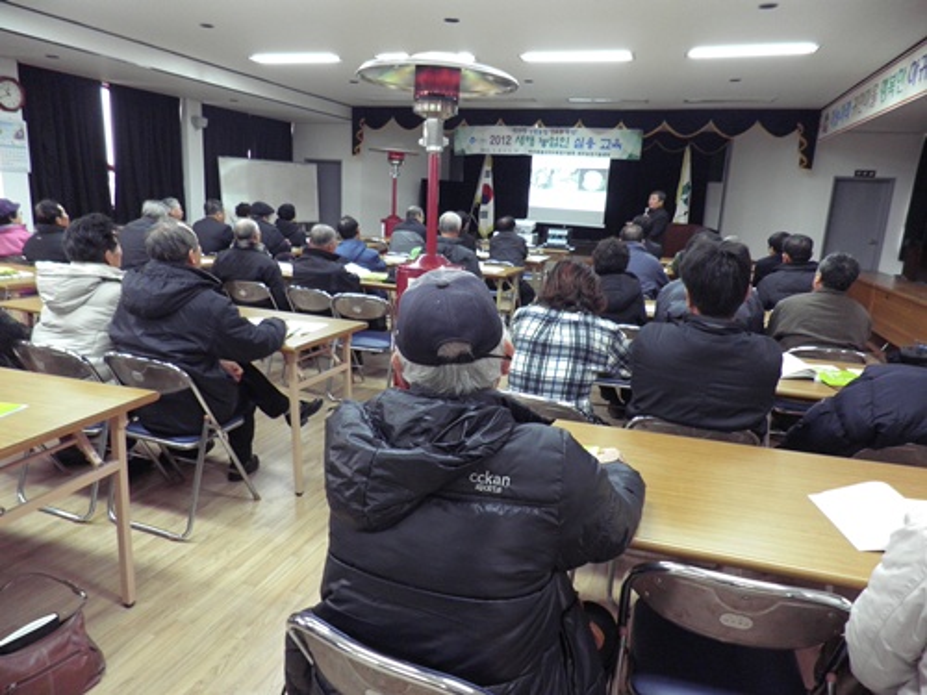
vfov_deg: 56.8
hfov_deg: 71.6
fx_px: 643
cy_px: 348
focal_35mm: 24
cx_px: 464
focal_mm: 4.3
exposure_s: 1/13
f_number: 3.3
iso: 160
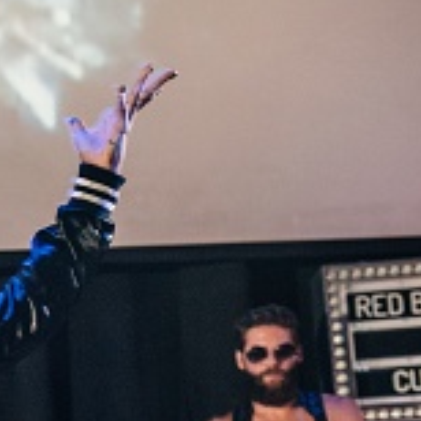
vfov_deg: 16.0
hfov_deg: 15.1
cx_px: -221
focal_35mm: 106
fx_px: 1459
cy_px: 451
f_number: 4
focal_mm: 32
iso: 3200
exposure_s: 1/60
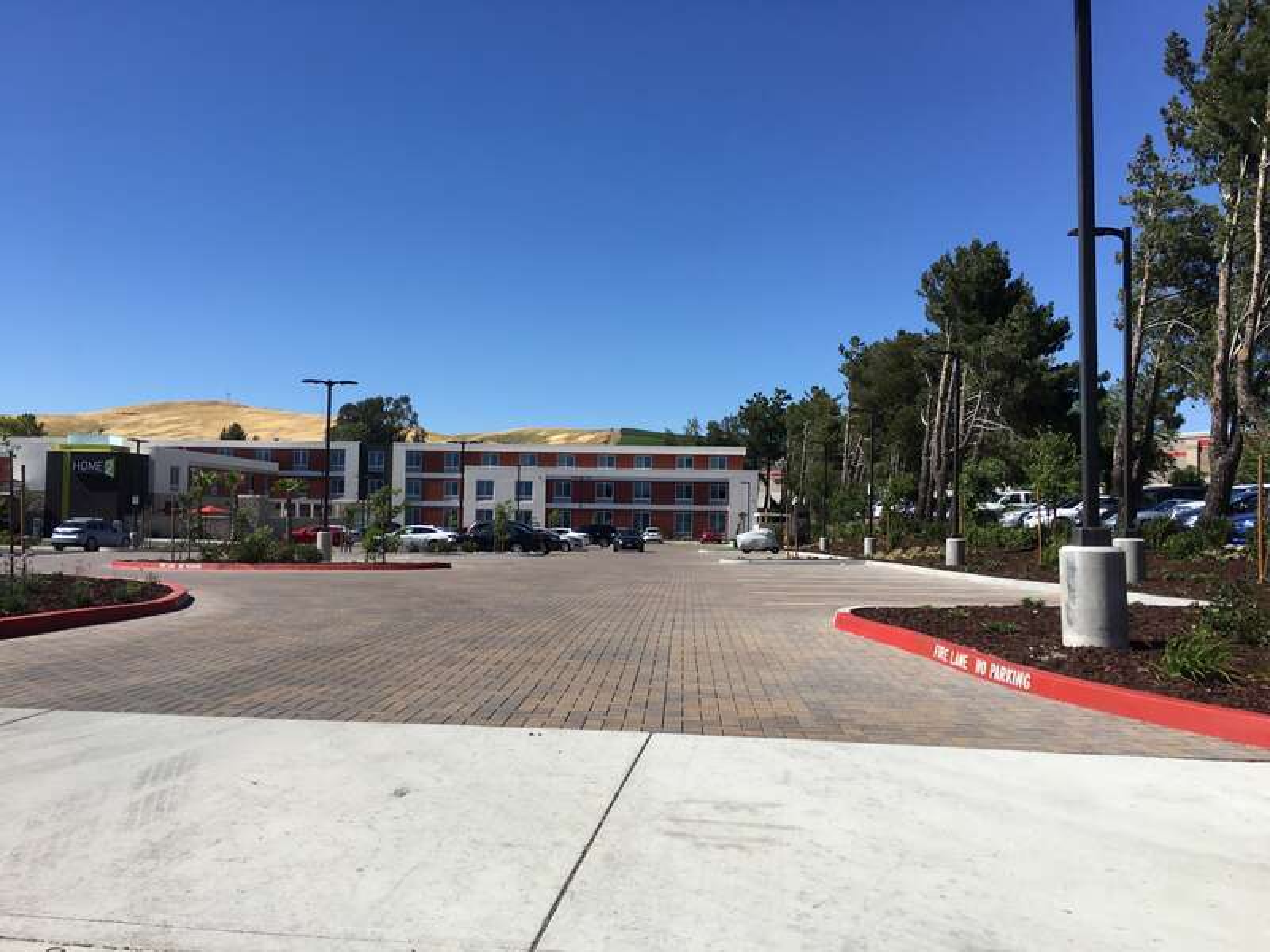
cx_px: 635
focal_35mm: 29
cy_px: 476
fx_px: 1064
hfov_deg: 61.7
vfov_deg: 48.2
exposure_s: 1/2198
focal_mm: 4.15
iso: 25
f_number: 2.2
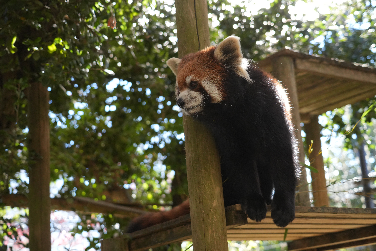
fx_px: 648
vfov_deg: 21.9
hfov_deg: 32.4
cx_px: 188
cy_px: 126
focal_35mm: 62
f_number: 5
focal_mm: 62
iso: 3200
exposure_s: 1/800
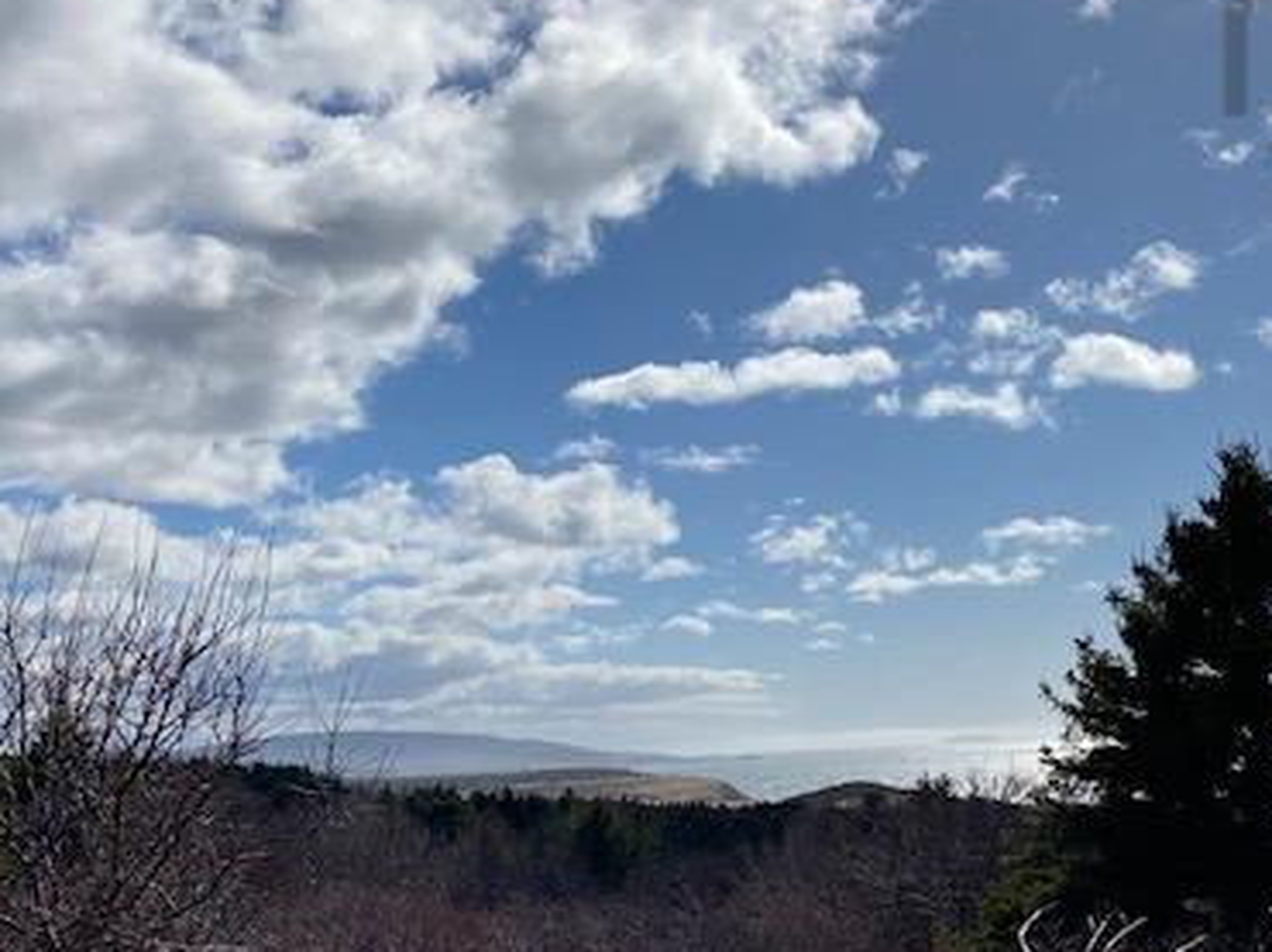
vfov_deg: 31.7
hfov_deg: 42.0
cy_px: 691
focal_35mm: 45
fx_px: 1652
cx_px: 708
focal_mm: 4.25
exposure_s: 1/9615
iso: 32
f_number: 1.8
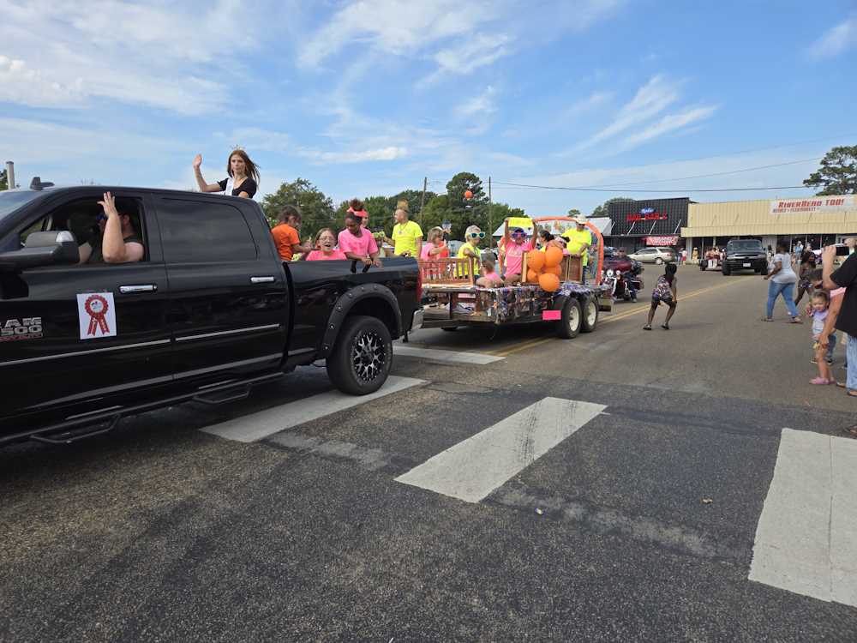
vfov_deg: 58.9
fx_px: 569
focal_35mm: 23
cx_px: 428
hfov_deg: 73.9
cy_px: 322
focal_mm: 5.4
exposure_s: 1/1472
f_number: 1.8
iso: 25
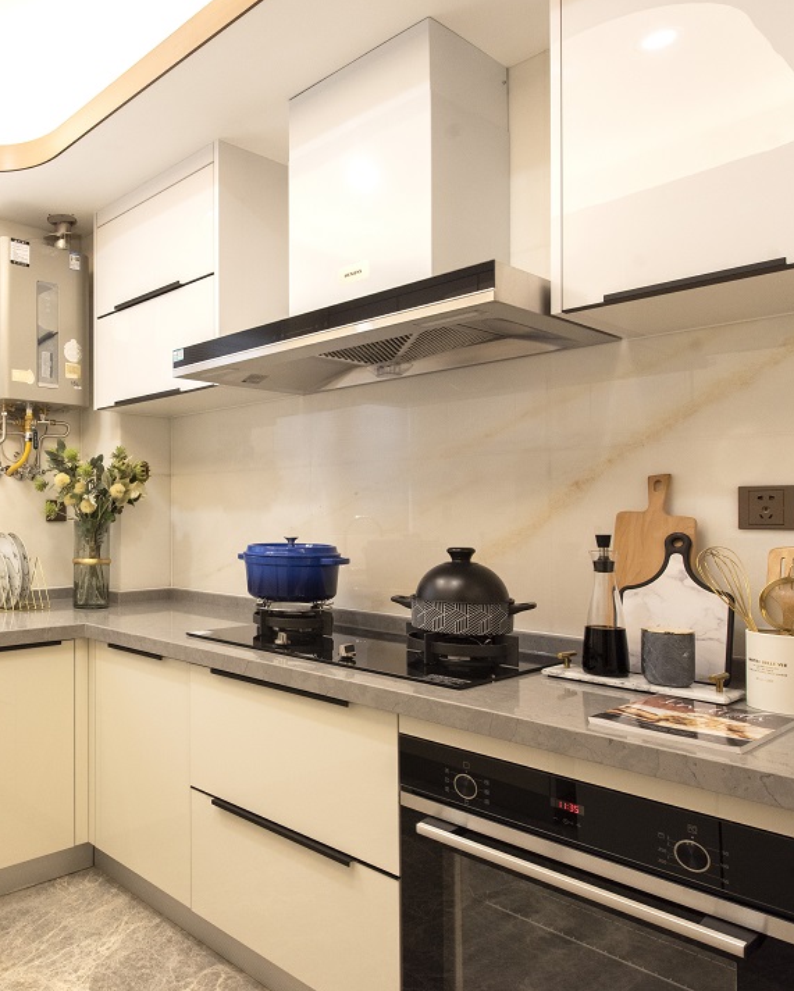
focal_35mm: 27
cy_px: 493
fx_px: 793
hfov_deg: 48.7
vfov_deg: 64.0
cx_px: 111
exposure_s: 1/80
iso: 1000
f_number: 8
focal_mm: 19
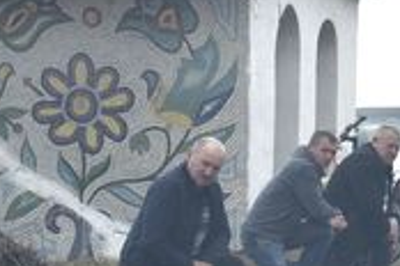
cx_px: 678
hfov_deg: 5.7
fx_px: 3957
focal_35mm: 356
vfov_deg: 3.9
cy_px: 322
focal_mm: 55
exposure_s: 1/800
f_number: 5.6
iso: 400
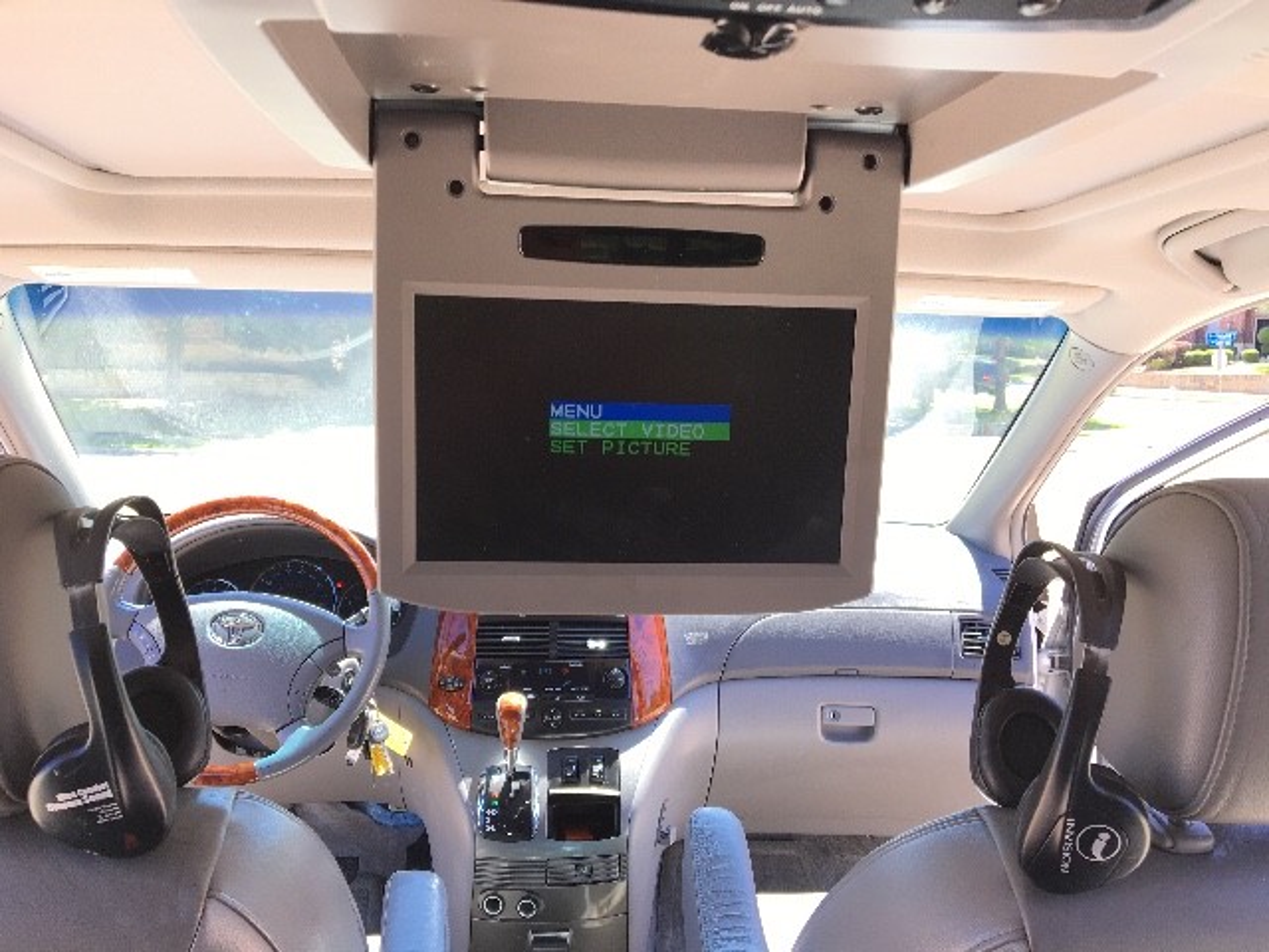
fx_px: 1063
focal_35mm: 29
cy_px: 476
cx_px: 634
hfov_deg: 61.7
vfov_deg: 48.2
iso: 25
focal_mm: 4.15
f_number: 2.2
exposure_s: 1/120
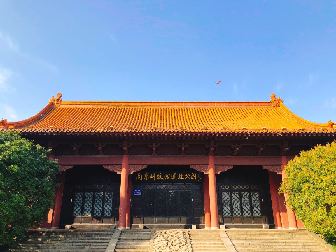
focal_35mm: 28
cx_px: 168
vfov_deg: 49.7
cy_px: 126
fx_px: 272
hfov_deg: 63.4
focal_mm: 3.99
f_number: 1.8
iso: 20
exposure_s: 1/960
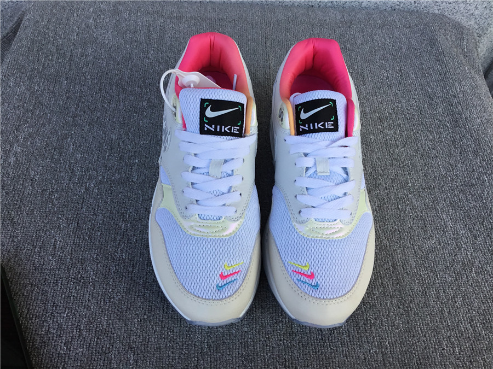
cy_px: 184
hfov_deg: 58.4
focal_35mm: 31
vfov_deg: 45.4
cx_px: 246
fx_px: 442
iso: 25
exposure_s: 1/207
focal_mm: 3.3
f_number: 2.4
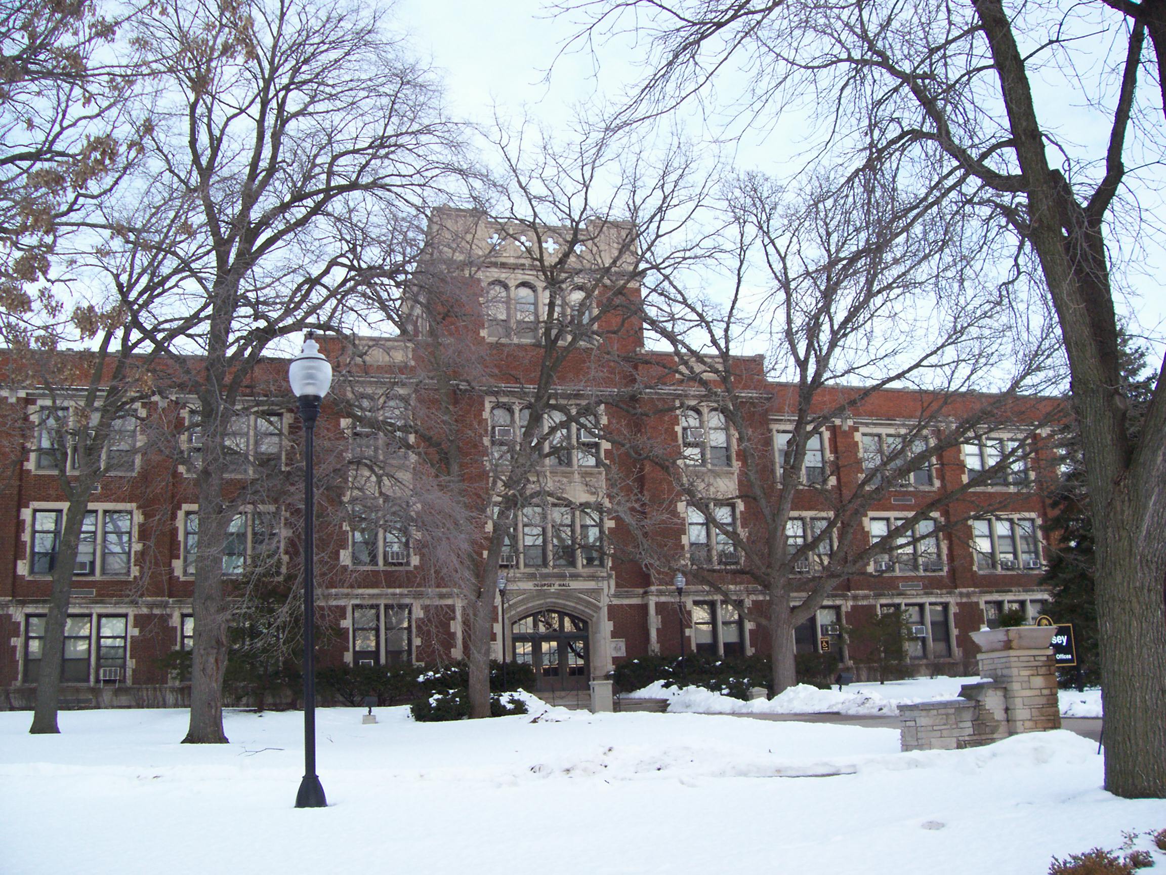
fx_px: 1145
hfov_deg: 54.0
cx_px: 583
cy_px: 438
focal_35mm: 34
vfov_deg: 41.8
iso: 80
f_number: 2.7
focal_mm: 5.6
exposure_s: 1/411
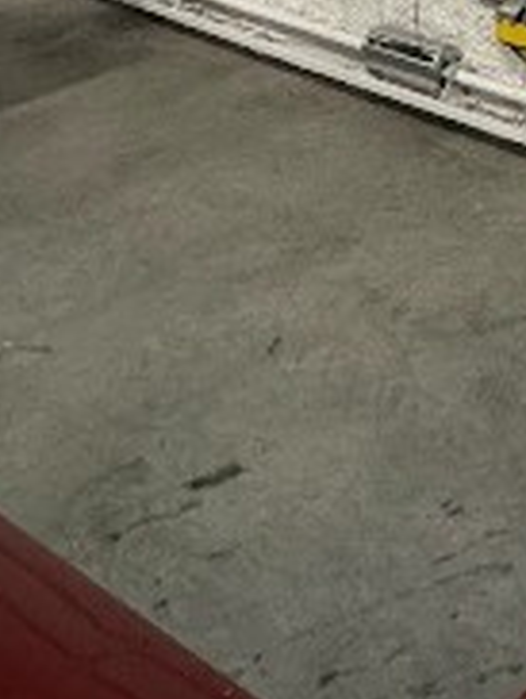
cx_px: 641
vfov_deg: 22.1
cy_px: -518
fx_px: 1193
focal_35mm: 59
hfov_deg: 22.7
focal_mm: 2.22
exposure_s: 1/60
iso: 250
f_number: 2.2
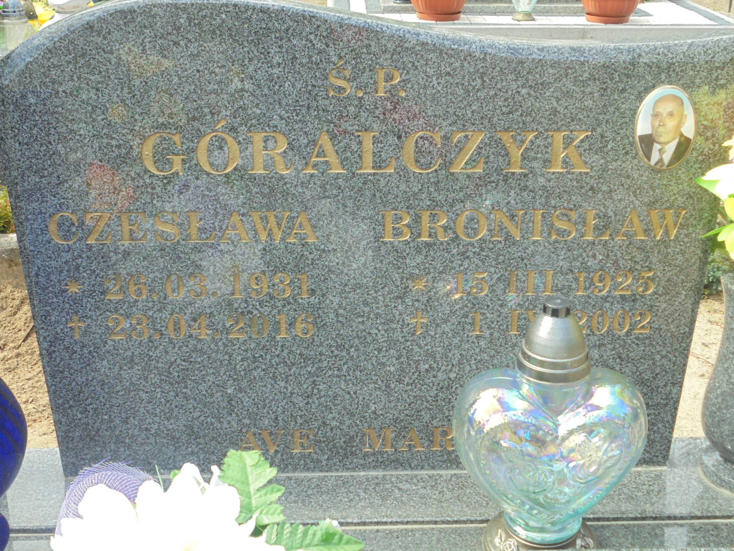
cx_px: 380
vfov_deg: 28.6
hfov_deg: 37.5
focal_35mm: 51
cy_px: 265
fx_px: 1082
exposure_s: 1/160
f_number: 4.8
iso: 160
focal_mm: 8.9
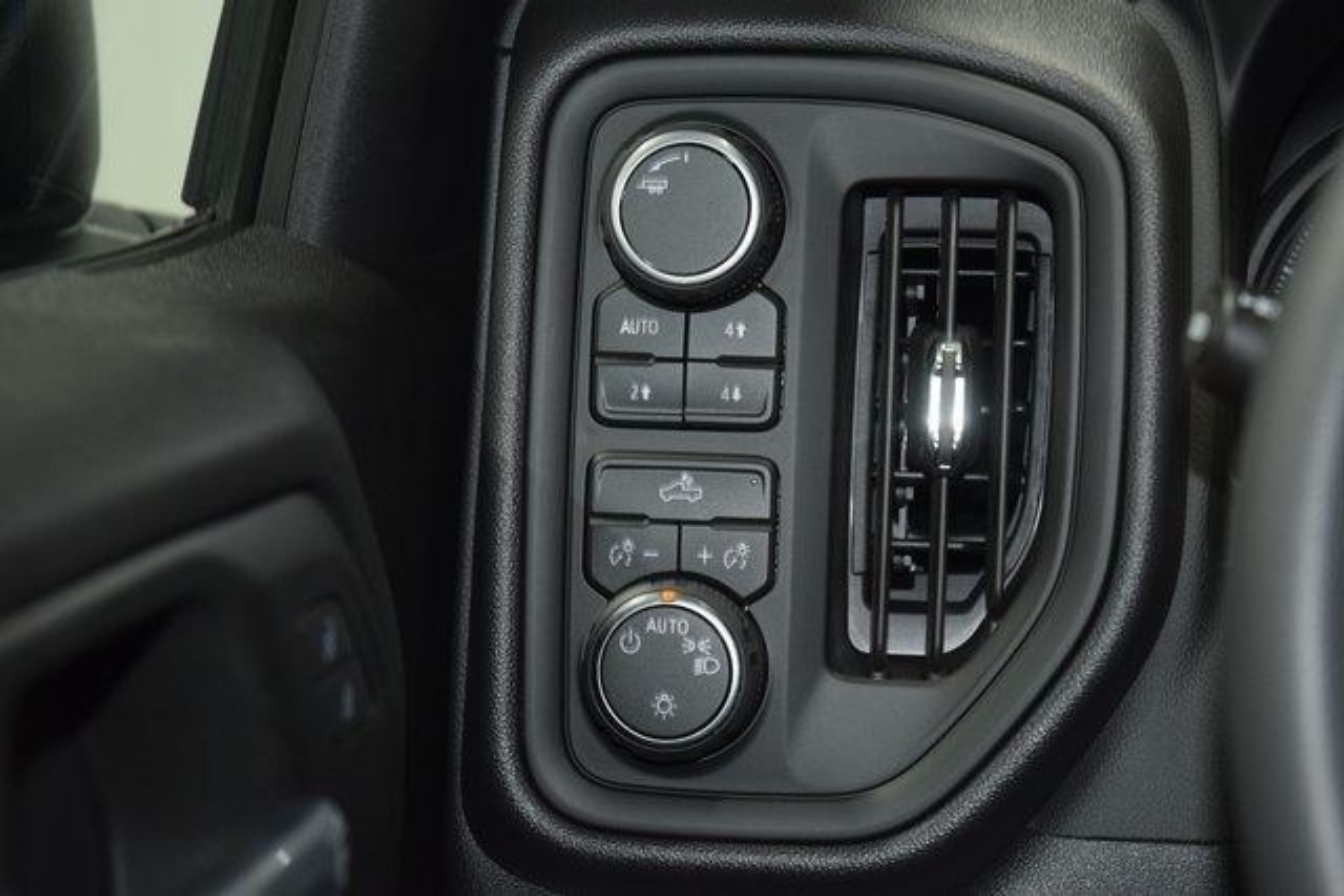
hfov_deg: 26.0
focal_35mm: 78
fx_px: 2912
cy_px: 448
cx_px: 672
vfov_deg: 17.5
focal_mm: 52
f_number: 4.5
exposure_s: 1/40
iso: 1600
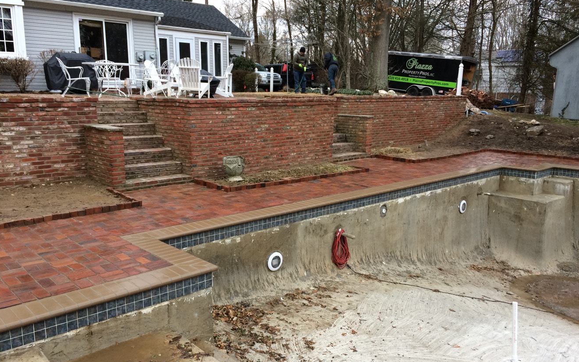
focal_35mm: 31
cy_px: 194
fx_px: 489
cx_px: 289
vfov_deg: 40.6
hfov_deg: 61.2
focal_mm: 4.15
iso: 64
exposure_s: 1/120
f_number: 2.2
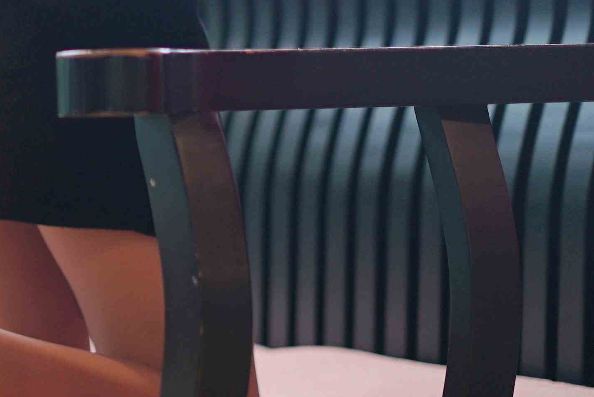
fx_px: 2444
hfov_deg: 13.3
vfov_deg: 9.3
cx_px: -192
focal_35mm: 148
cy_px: 238
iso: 200
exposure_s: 1/100
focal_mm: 50
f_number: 1.8
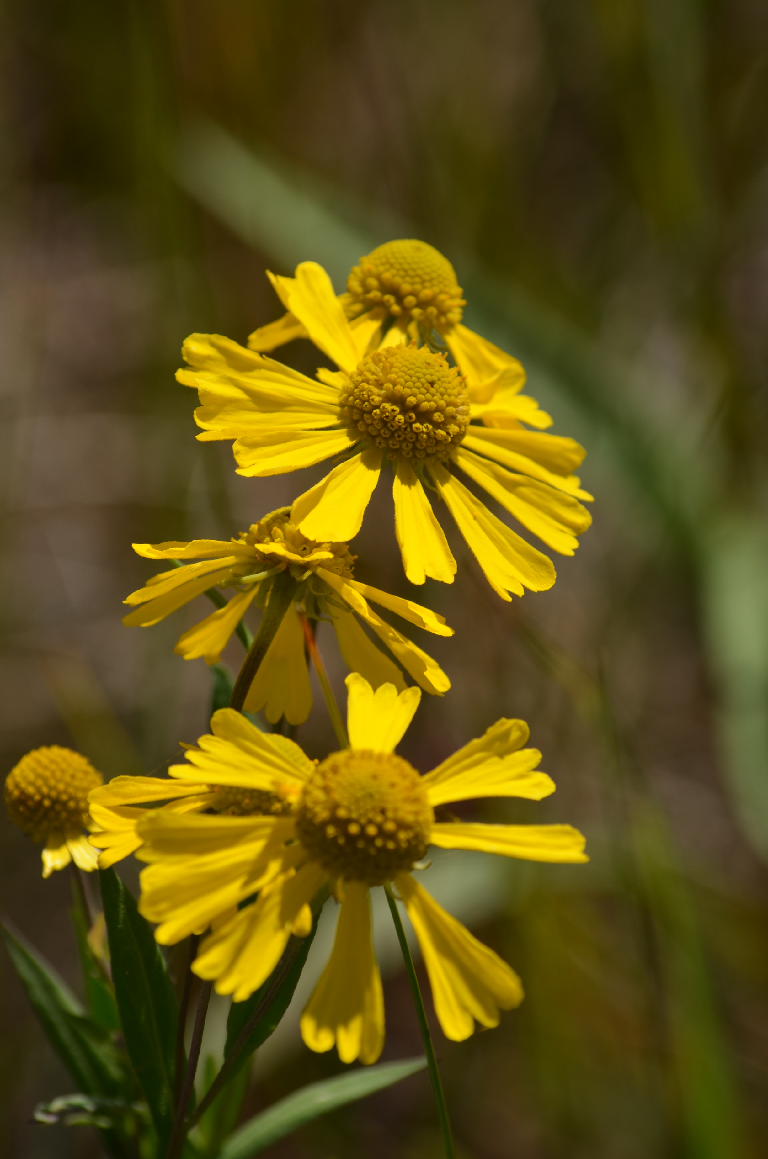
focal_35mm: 330
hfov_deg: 4.1
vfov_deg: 6.3
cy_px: 580
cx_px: 384
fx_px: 10607
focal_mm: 220
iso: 100
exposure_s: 1/400
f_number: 8
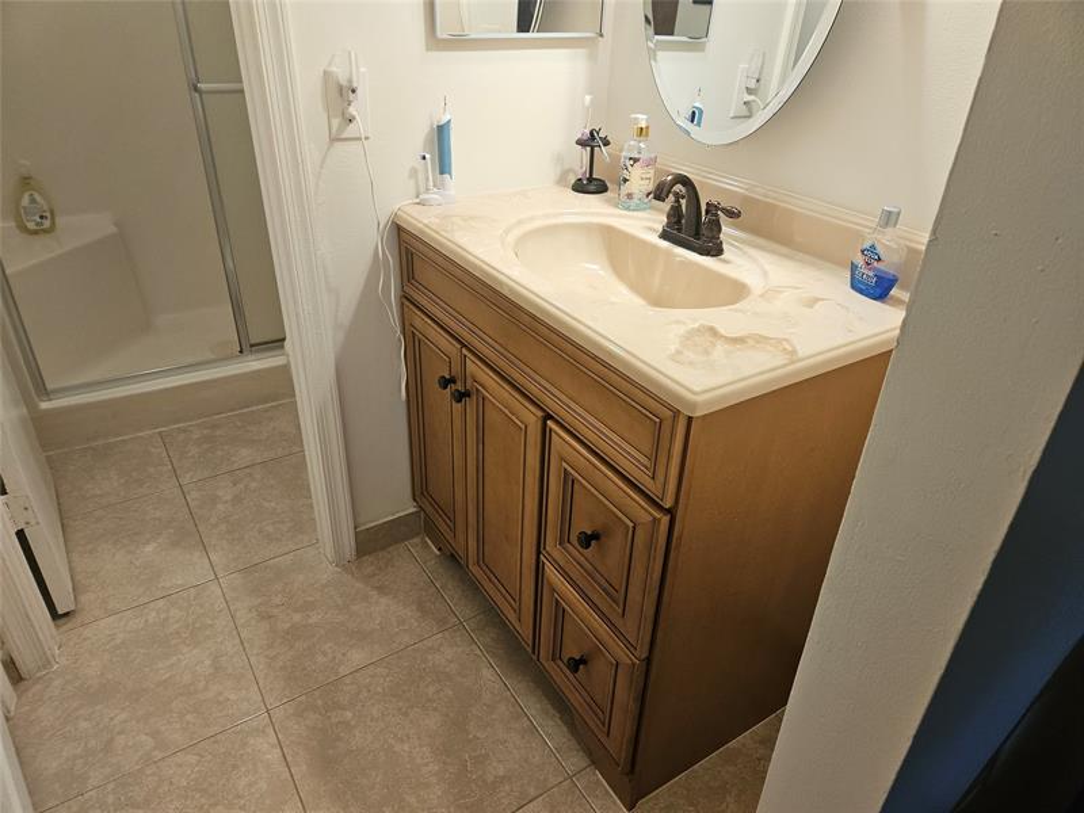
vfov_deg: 58.9
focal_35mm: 23
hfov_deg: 73.9
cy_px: 406
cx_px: 542
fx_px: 720
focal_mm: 5.4
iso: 250
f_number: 1.8
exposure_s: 1/120
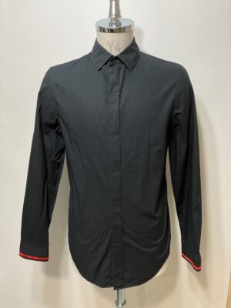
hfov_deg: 49.7
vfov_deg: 63.4
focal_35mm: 28
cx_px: 116
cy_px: 154
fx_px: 249
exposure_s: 1/50
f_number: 1.8
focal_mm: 3.99
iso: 160
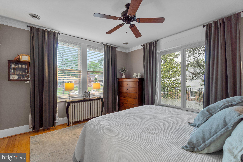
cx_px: 122
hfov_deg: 100.4
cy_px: 81
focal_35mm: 15
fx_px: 101
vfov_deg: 77.3
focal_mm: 10
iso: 100
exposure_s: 1/3
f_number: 8
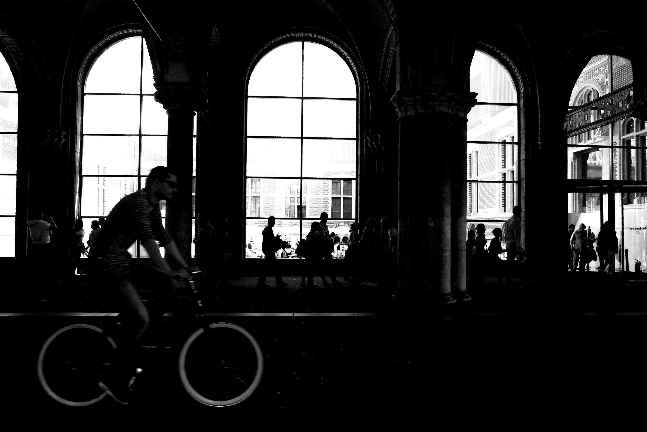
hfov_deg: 67.4
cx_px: 324
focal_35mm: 27
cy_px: 216
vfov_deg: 47.9
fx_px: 485
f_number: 3.6
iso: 1250
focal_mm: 18
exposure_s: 1/250
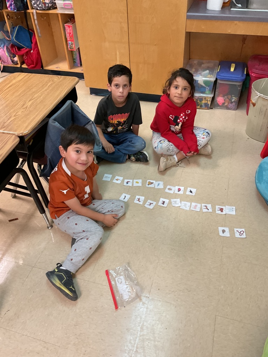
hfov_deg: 48.2
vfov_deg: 61.7
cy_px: 178
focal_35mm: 29
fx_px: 299
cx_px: 134
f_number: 1.8
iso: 160
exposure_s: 1/60
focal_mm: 3
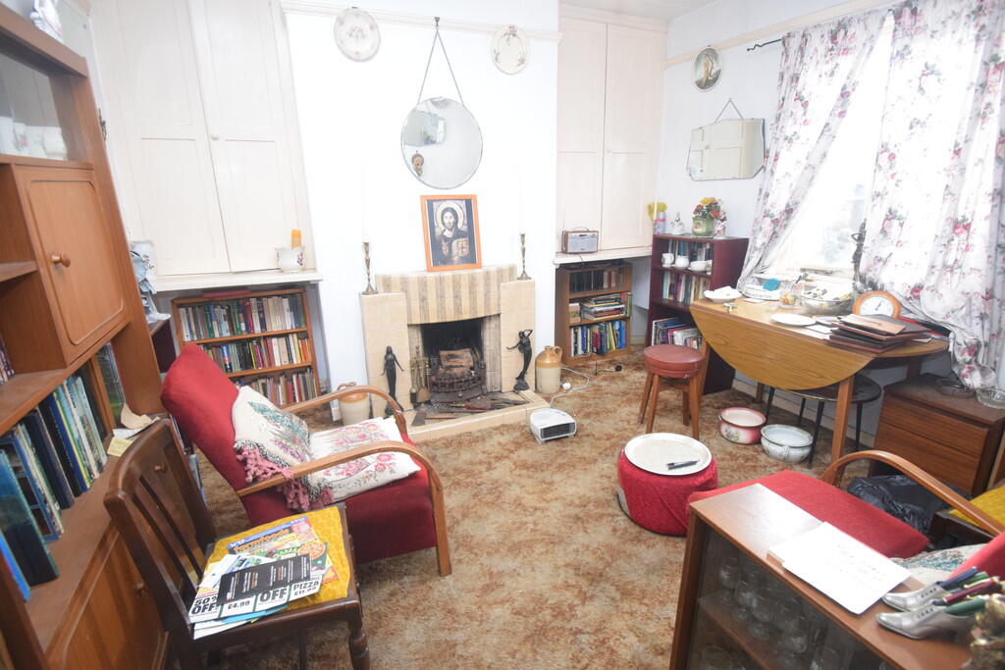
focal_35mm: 17
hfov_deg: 92.4
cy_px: 335
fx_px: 482
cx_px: 502
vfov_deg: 69.7
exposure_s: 1/60
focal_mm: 11.5
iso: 2000
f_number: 4.8
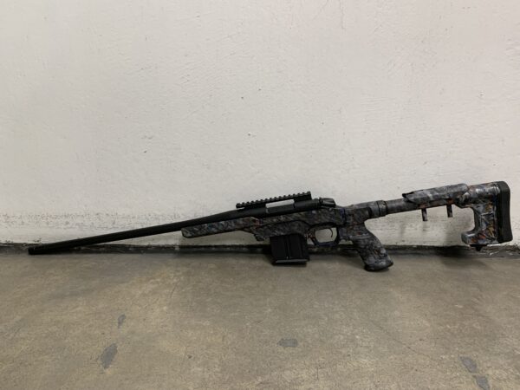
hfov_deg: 67.3
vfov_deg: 53.1
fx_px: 391
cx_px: 260
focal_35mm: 26
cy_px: 195
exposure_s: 1/60
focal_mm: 4.25
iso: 100
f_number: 1.8
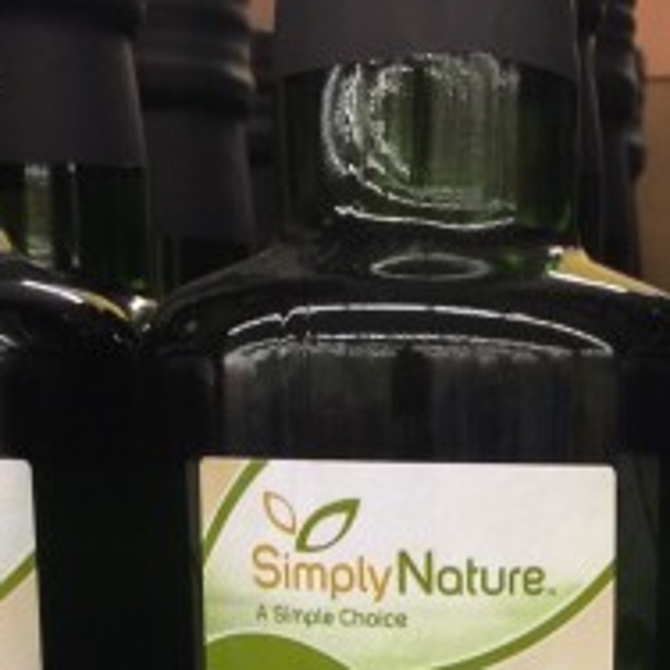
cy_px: 1003
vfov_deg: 17.2
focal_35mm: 91
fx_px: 1993
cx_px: 581
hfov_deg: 18.8
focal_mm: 4.15
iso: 32
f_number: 2.2
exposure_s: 1/15
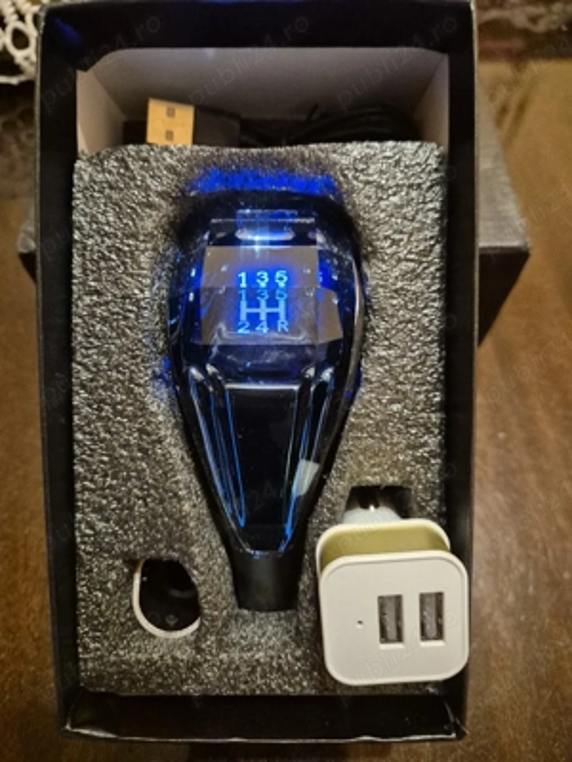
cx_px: 286
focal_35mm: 23
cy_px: 381
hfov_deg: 58.9
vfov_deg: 73.9
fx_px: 507
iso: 2000
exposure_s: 1/50
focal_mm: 5.4
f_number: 1.8
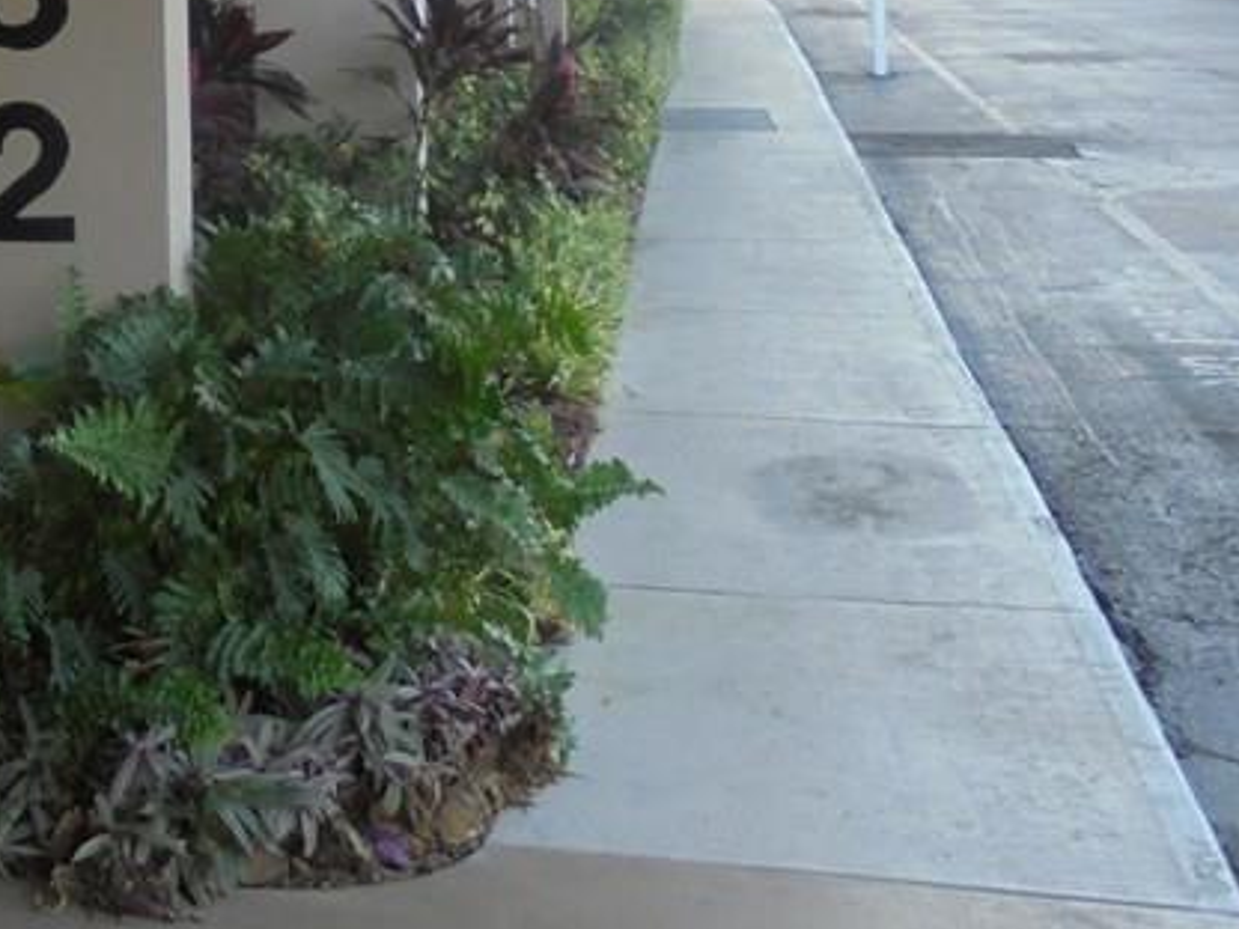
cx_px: -69
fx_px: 2291
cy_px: 95
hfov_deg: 28.0
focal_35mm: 64
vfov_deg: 22.4
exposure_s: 1/100
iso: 100
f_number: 3.5
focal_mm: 4.6
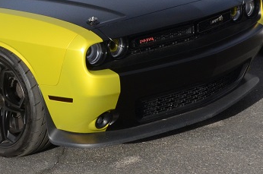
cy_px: -6
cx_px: 108
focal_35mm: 108
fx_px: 790
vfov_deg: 12.4
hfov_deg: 18.9
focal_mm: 25
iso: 1000
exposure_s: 1/500
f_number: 11
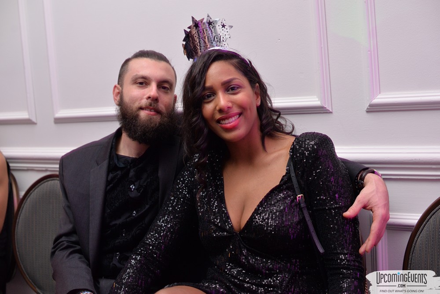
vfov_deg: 27.0
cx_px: 220
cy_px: 147
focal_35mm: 50
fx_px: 611
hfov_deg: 39.6
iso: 2000
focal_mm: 50
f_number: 4
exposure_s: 1/50
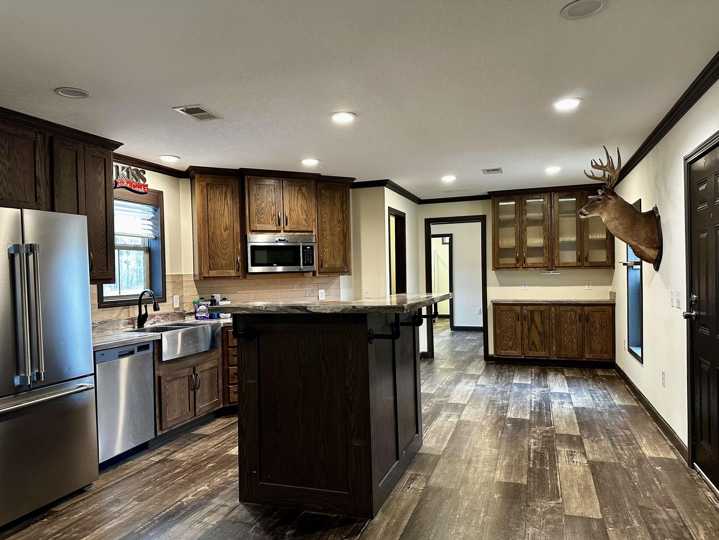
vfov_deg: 54.9
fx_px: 519
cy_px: 279
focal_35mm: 25
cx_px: 354
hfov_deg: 69.4
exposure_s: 1/59
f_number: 1.78
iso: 250
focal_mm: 6.86
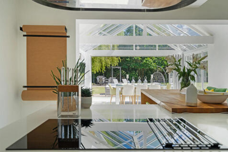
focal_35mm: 30
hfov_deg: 61.9
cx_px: 114
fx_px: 190
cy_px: 76
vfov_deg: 43.6
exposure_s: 1/200
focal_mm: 30
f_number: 5.6
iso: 640
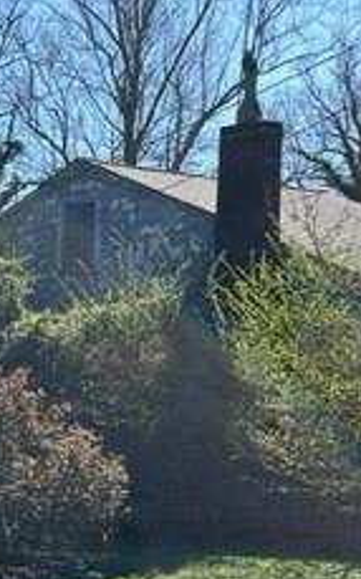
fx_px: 1213
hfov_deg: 14.2
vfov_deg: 26.4
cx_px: -364
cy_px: 442
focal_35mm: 77
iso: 50
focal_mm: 5.7
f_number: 1.5
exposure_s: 1/2165
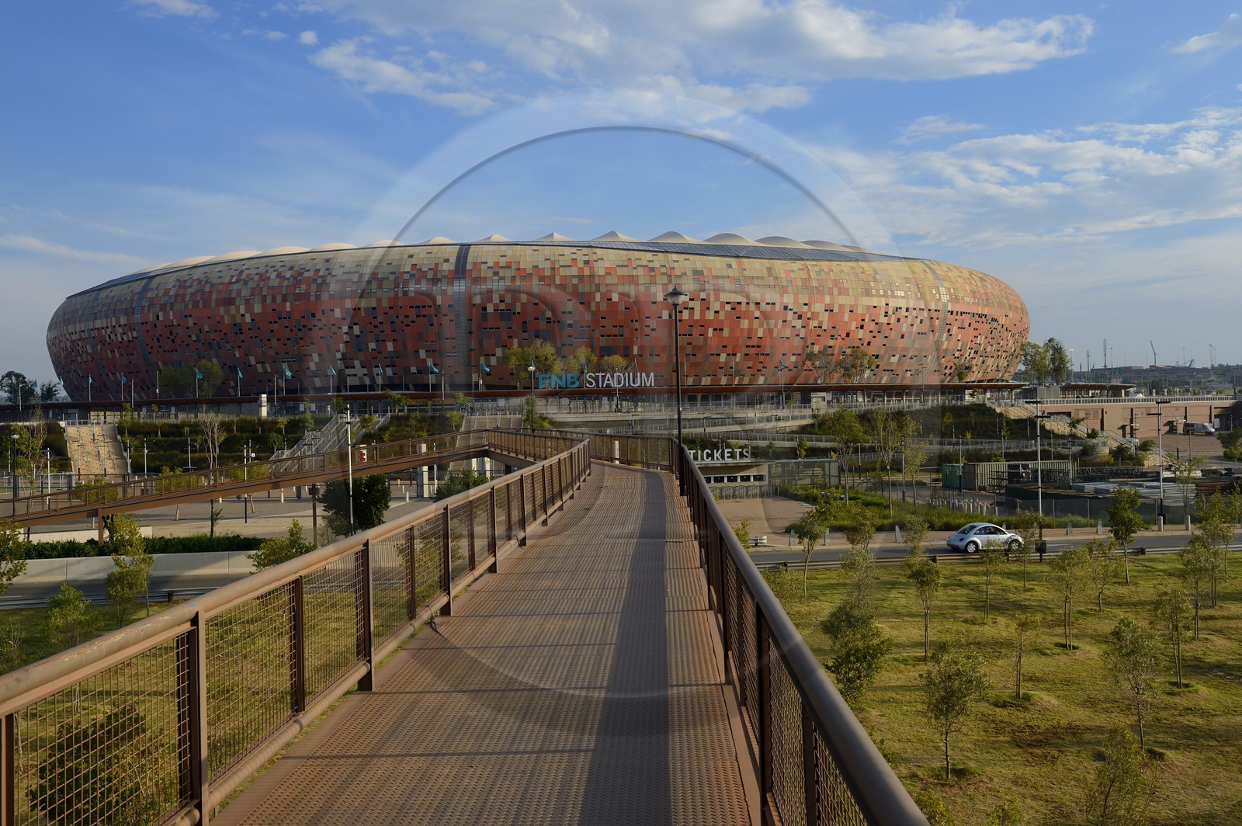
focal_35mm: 32
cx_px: 621
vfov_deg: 41.0
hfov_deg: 58.8
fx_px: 1103
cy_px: 413
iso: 200
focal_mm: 32
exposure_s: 1/250
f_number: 10
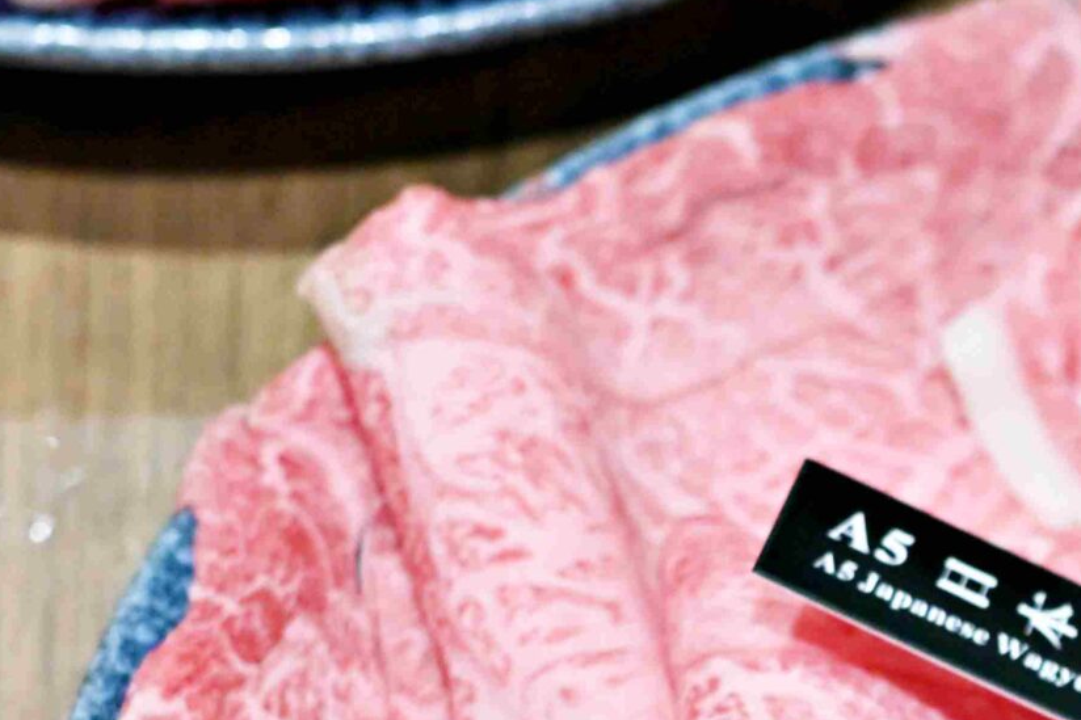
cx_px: 1435
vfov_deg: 5.8
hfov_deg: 8.7
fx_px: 6995
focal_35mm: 233
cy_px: 1004
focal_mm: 50
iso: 1000
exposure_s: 1/200
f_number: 3.2
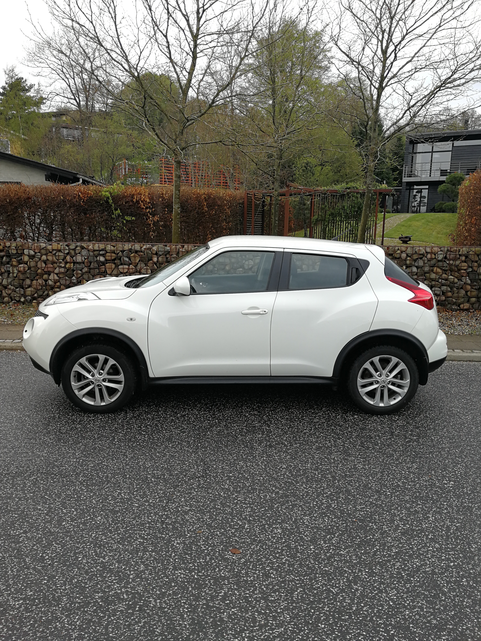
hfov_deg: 51.4
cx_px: 240
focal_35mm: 27
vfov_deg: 65.3
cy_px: 320
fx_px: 500
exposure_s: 1/187
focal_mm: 3.95
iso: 50
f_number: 2.2
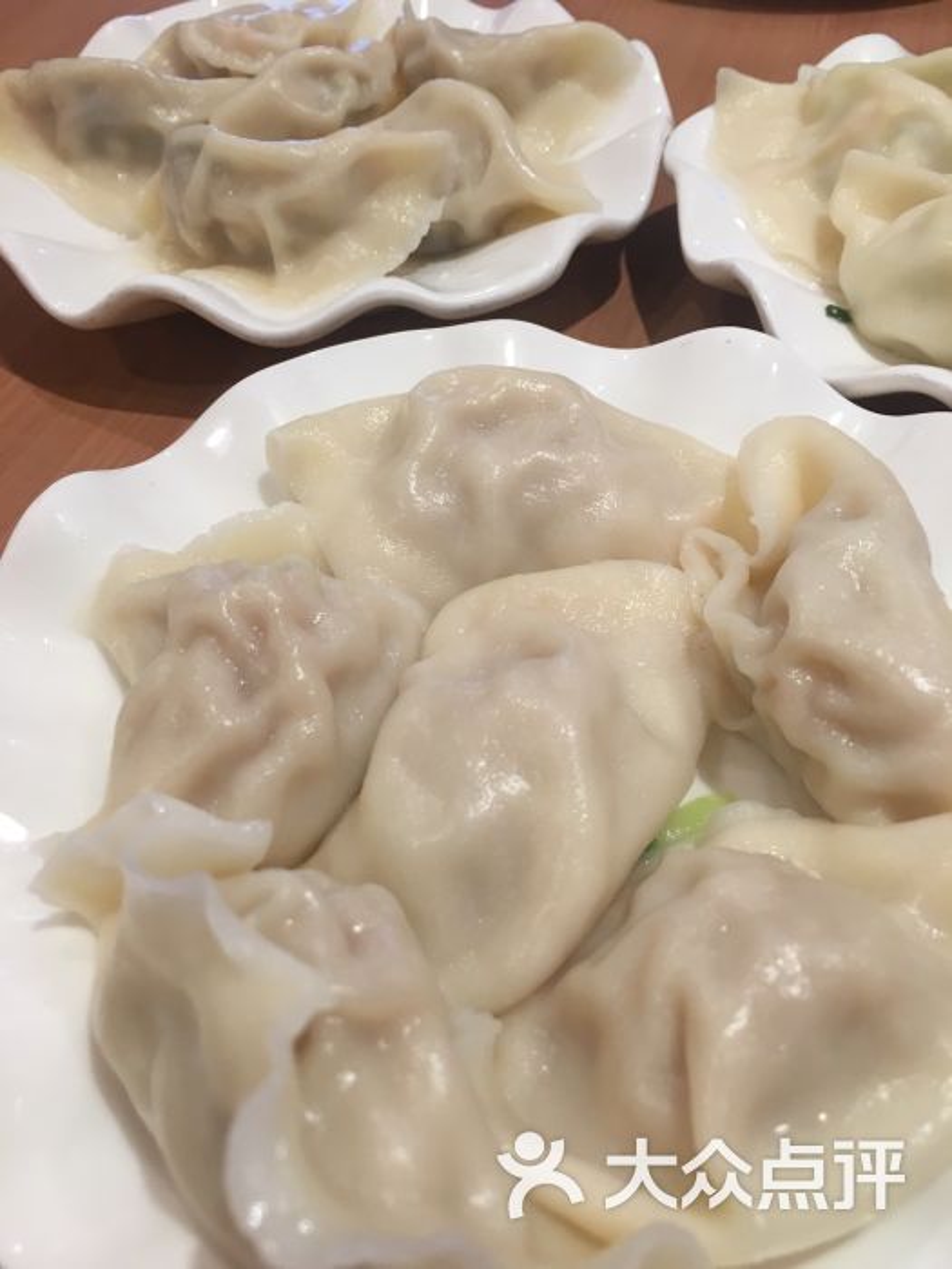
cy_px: 634
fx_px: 1063
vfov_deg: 61.7
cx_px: 476
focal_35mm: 29
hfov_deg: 48.2
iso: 80
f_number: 2.2
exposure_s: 1/33
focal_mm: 4.15
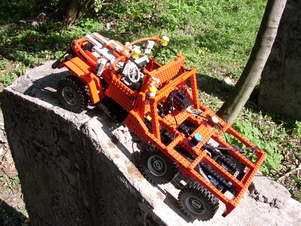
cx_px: 150
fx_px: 261
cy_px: 113
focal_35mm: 30
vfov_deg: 46.8
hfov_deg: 60.0
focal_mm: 5.8
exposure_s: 1/229
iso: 71
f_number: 4.1
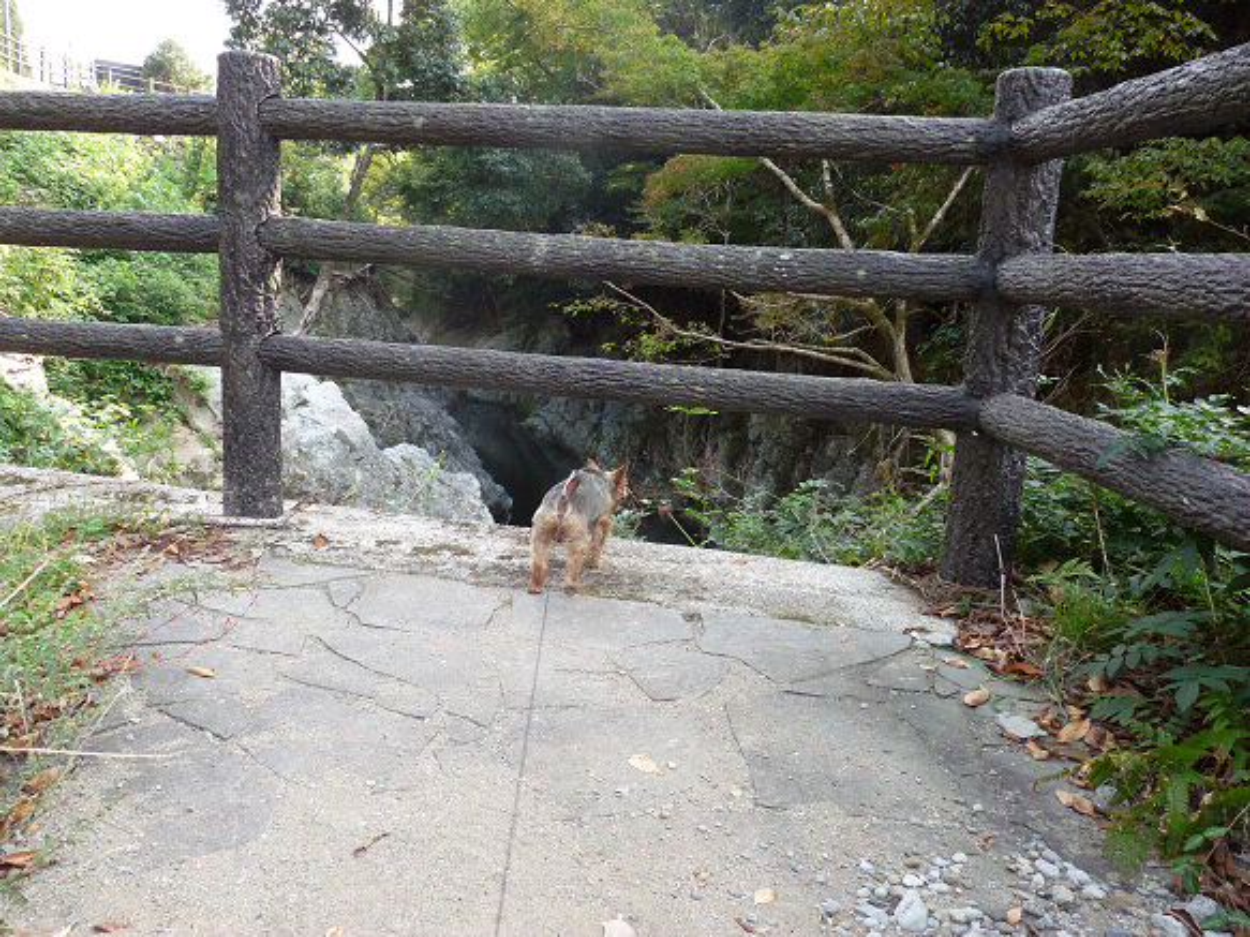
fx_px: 975
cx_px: 625
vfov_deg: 51.3
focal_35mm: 27
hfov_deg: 65.3
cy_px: 468
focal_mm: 4.8
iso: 200
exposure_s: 1/200
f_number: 2.8
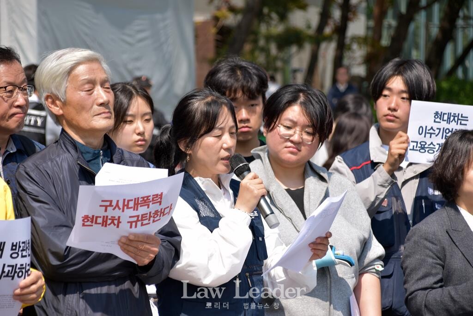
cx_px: 236
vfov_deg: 7.9
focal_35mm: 174
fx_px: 2286
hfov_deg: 11.8
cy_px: 158
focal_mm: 116
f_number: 6.3
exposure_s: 1/320
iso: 100
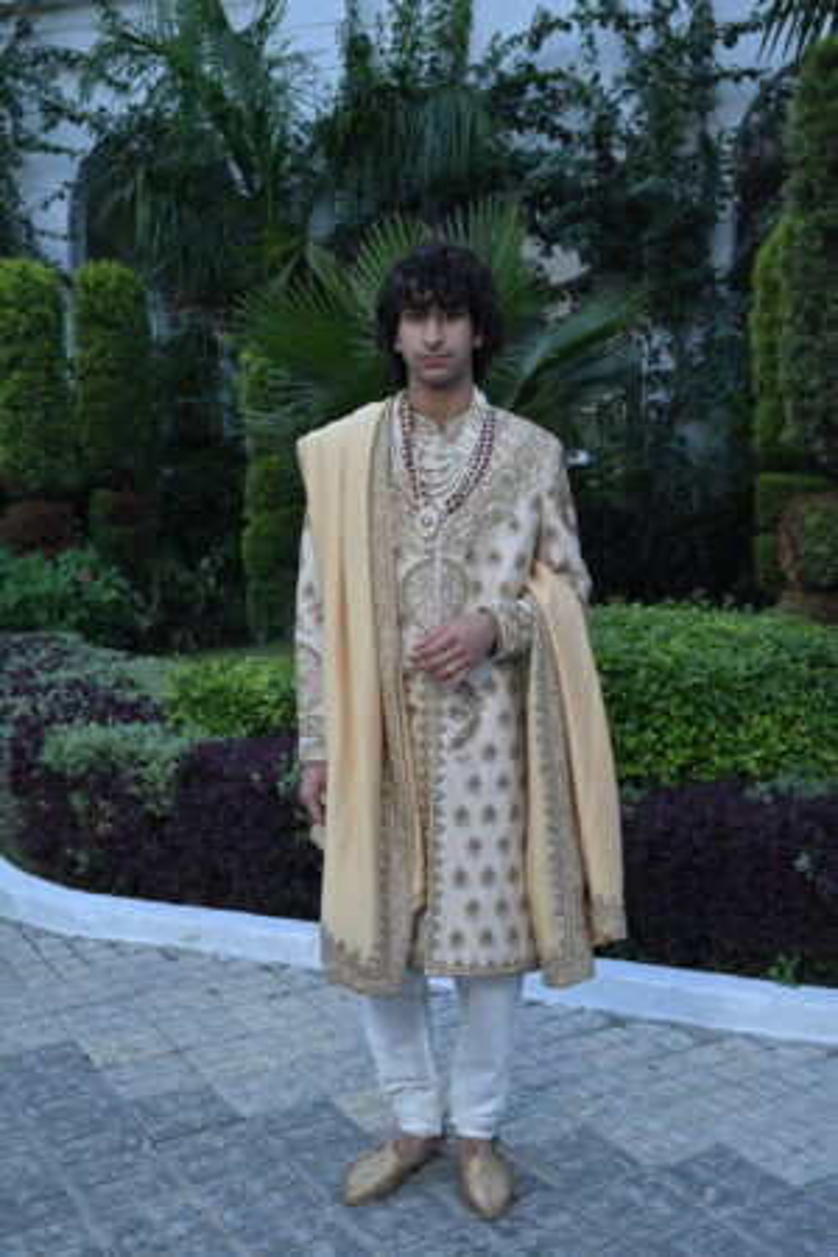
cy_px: 628
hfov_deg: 34.2
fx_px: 1362
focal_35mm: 39
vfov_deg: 49.6
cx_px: 419
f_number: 6.3
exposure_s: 1/200
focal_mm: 39
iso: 500
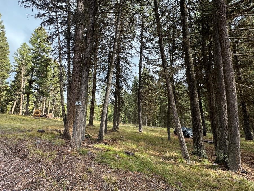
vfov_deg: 78.1
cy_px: 97
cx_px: 122
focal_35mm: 16
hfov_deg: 94.4
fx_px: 117
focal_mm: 2.22
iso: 40
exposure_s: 1/231
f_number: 2.2
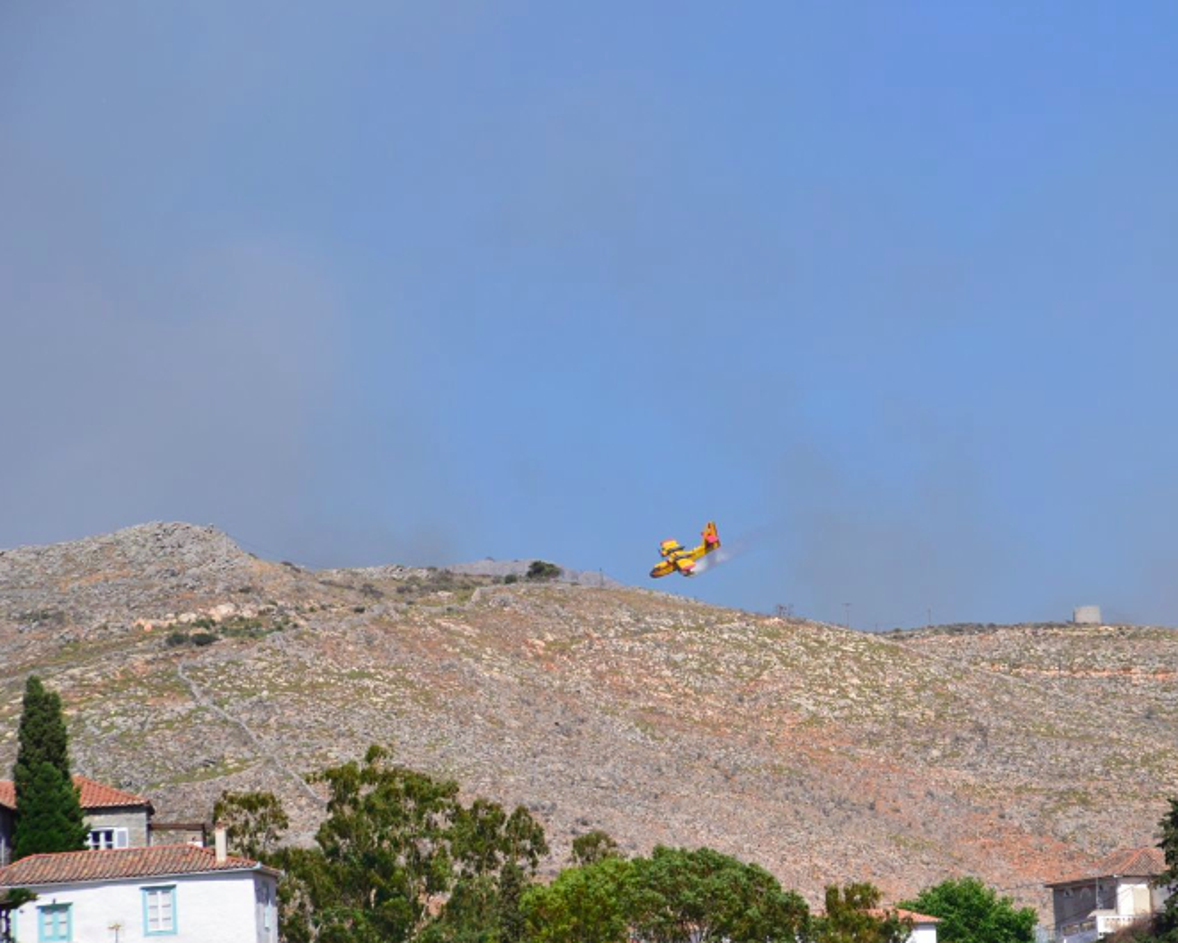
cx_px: 671
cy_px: 472
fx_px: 8599
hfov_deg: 7.8
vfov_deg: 6.3
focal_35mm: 247
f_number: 11
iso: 250
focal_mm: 145
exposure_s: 1/500
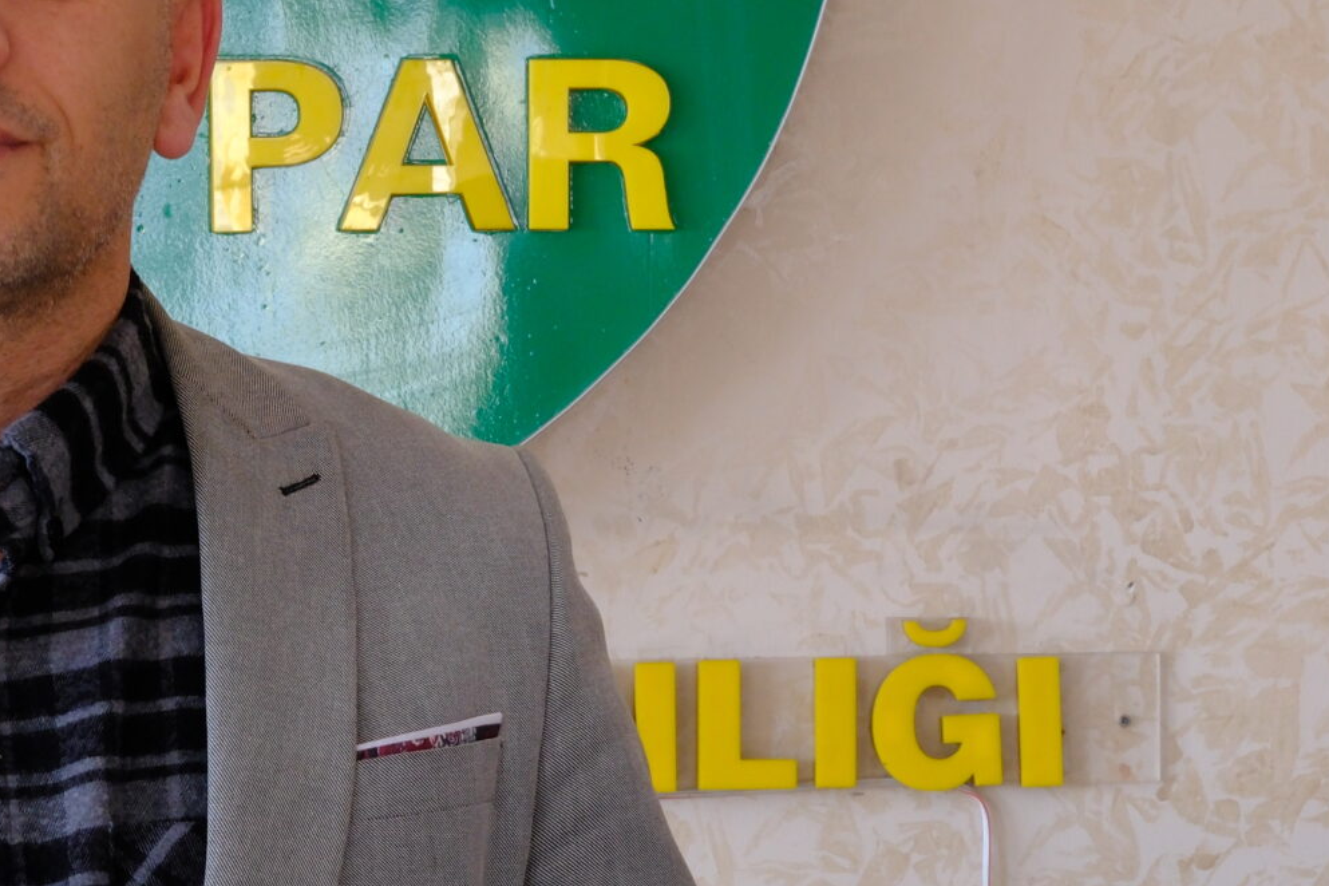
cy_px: 638
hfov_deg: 12.4
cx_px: 187
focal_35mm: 165
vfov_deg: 8.3
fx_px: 6091
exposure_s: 1/20
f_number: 14
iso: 800
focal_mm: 42.9
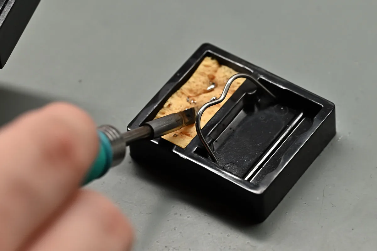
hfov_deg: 19.4
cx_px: 188
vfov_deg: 13.1
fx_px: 1100
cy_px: 126
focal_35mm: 105
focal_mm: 105
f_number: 8
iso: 800
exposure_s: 1/60
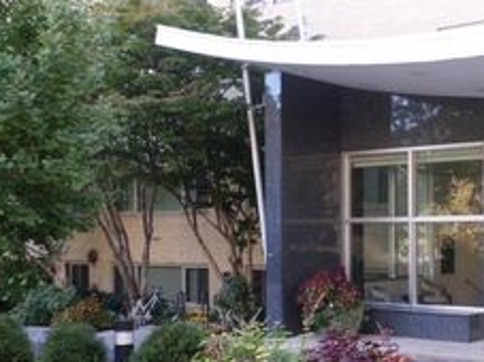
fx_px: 769
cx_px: 422
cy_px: 244
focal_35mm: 55
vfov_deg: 26.4
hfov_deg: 33.4
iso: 80
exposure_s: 1/60
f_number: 2.5
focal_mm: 4.5
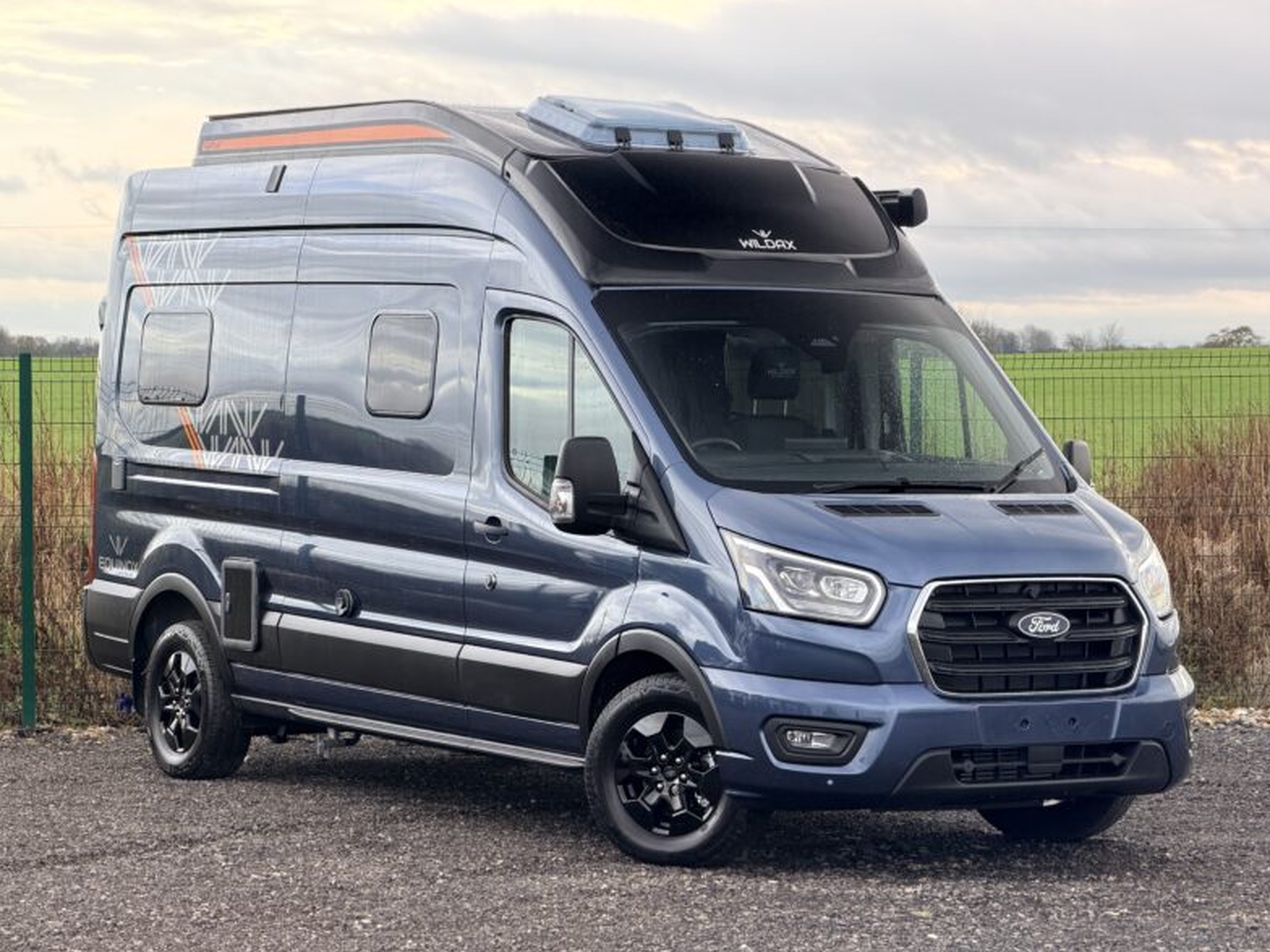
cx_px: 645
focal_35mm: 102
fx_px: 3742
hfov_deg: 19.3
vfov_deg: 14.5
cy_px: 481
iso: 80
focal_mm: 16.89
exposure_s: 1/121
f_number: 2.8
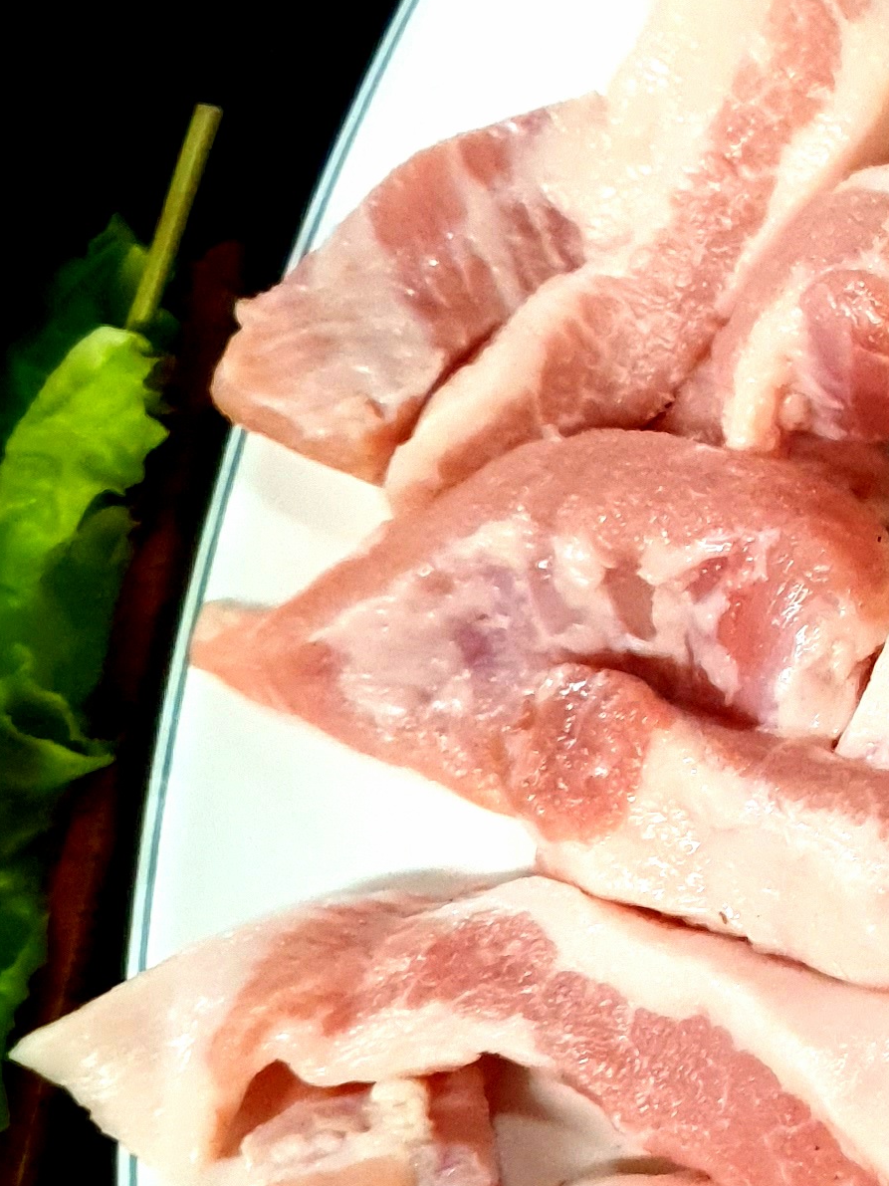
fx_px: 3014
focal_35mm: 88
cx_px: 1272
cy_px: 797
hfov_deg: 15.6
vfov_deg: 22.2
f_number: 1.5
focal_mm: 4.3
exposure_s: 1/60.2
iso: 250
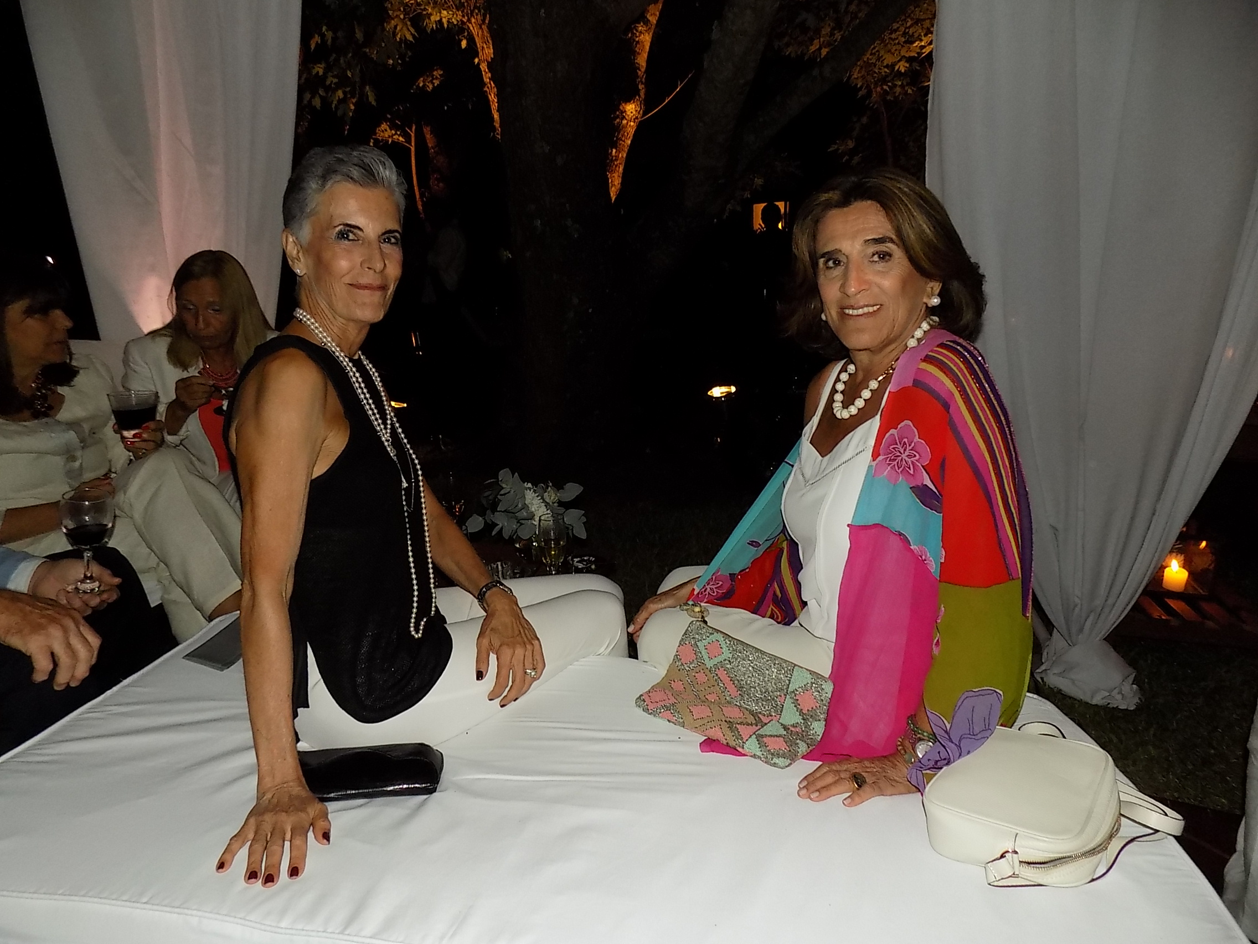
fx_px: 836
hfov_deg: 73.9
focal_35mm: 23
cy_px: 472
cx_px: 629
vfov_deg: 58.9
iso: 200
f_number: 3.1
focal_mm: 4
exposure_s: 1/30
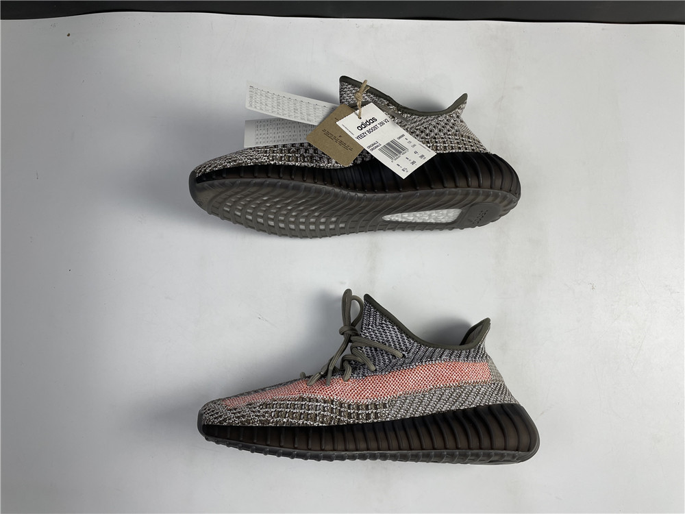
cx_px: 342
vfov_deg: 53.1
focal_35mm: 26
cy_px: 257
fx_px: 515
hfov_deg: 67.3
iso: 40
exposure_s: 1/100
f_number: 1.6
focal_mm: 4.2
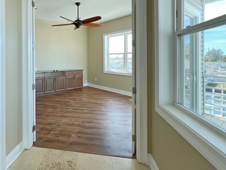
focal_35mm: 20
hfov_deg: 78.9
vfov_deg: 64.6
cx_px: 74
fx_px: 131
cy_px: 60
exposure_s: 1/120
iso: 32
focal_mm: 1.6
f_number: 1.8
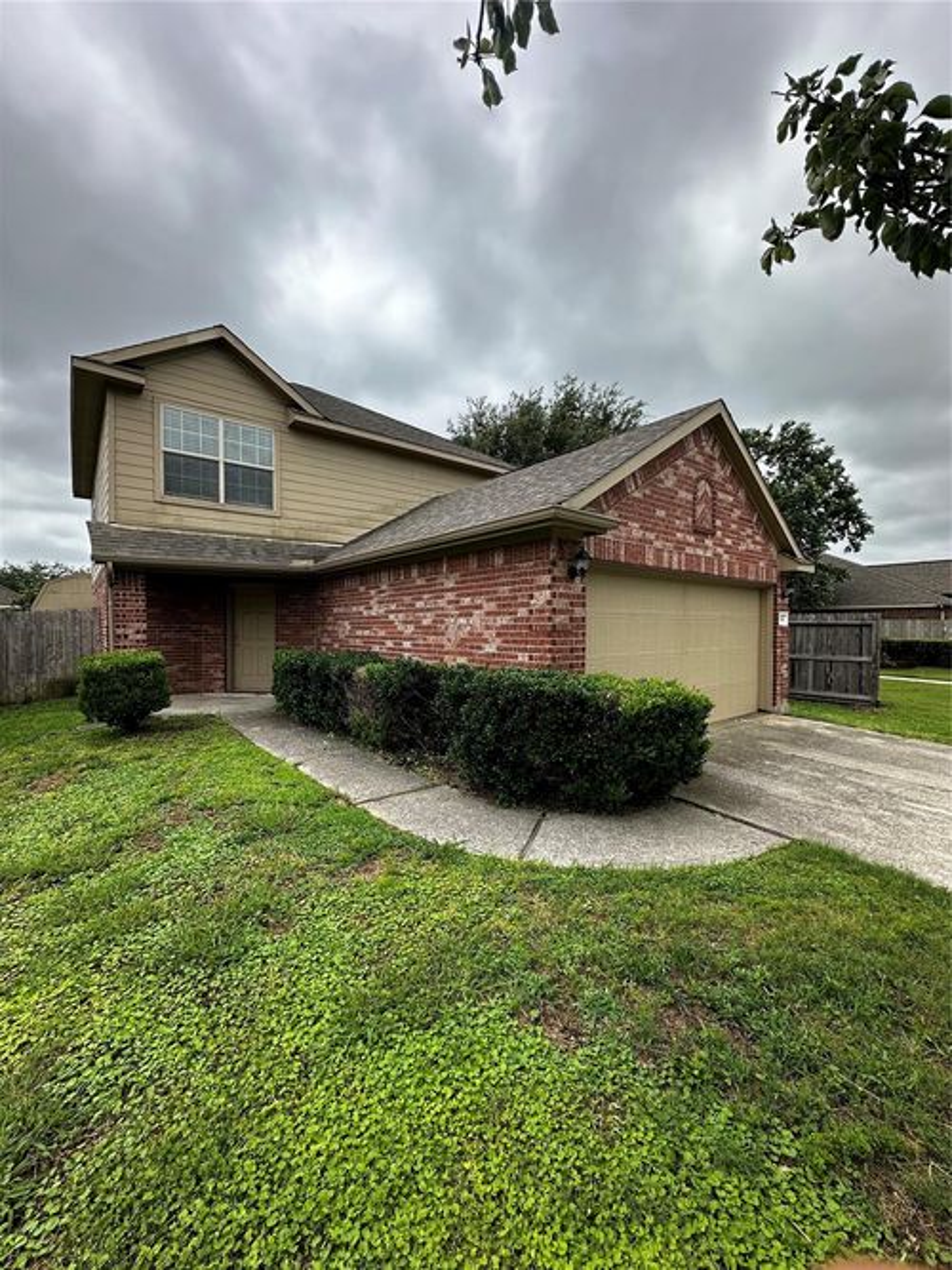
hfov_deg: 85.7
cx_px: 476
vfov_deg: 102.1
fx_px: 514
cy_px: 635
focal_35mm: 14
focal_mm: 2.22
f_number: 2.2
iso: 40
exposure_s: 1/1114
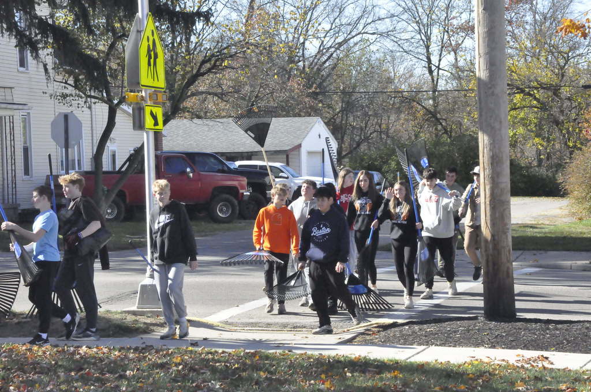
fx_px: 1967
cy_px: 196
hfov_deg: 17.1
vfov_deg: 11.4
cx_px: 296
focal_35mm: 120
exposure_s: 1/1250
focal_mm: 80
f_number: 18
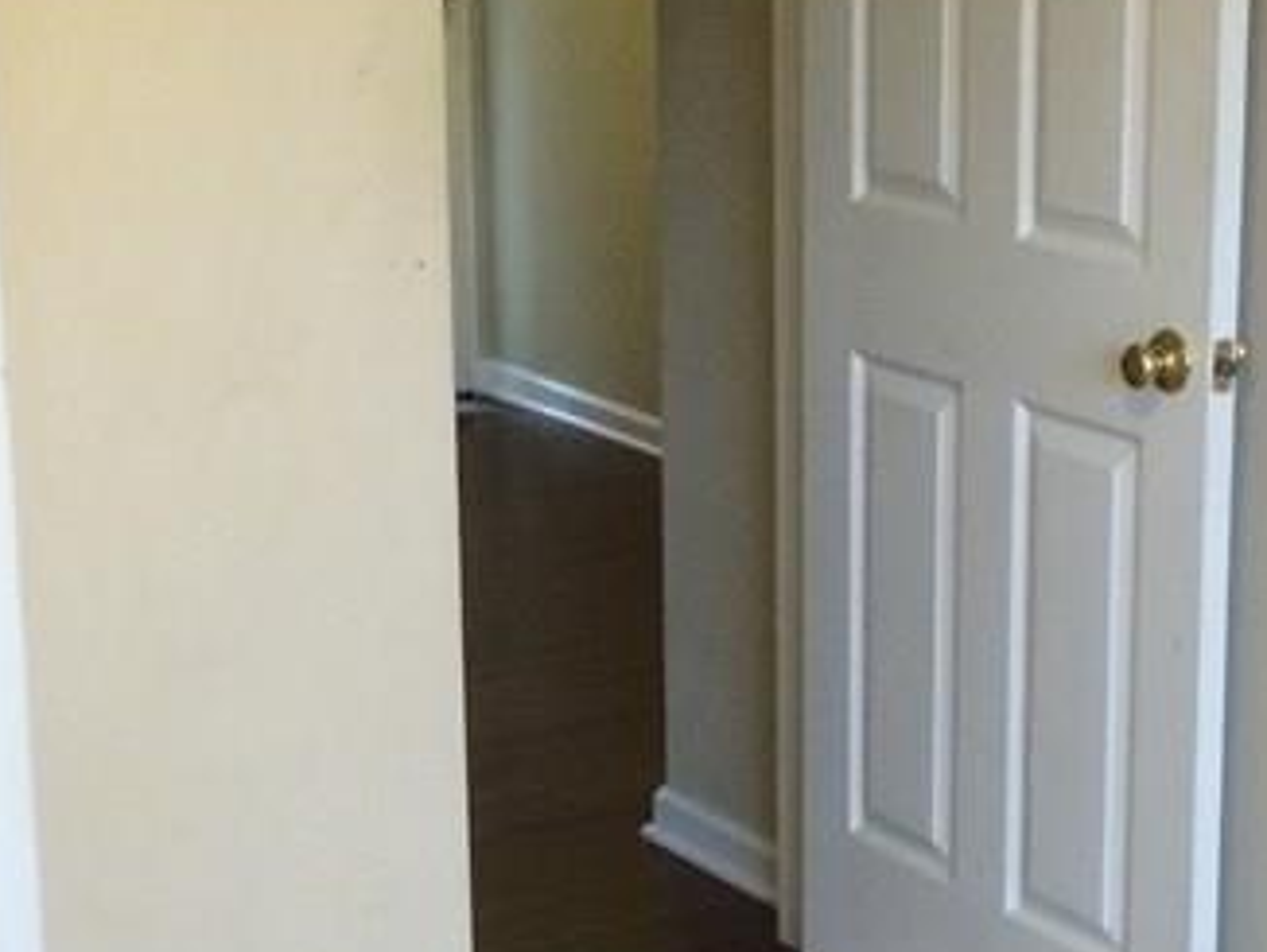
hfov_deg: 21.5
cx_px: 668
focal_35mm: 91
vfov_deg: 16.2
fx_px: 3333
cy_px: 567
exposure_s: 1/30
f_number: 2.2
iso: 160
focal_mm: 4.15
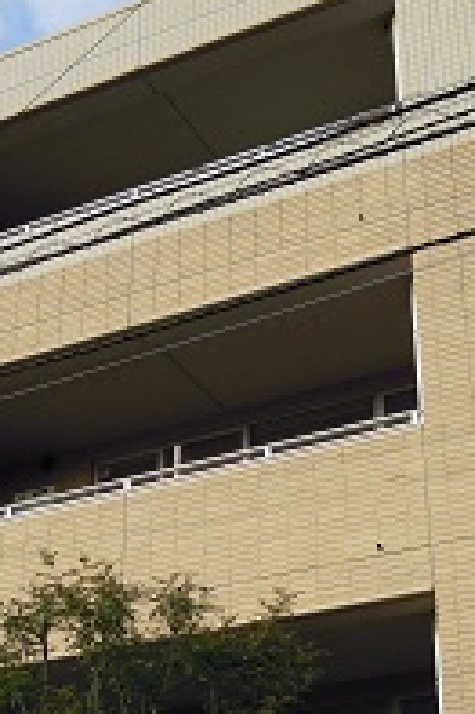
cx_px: 196
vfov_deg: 28.0
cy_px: 547
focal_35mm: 71
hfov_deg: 19.1
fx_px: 1408
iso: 100
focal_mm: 5
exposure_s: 1/800
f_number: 2.7
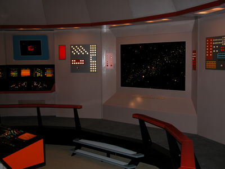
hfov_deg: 42.1
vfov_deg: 32.2
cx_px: 112
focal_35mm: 45
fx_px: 292
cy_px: 84
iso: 100
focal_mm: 11.6
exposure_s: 1/60
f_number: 3
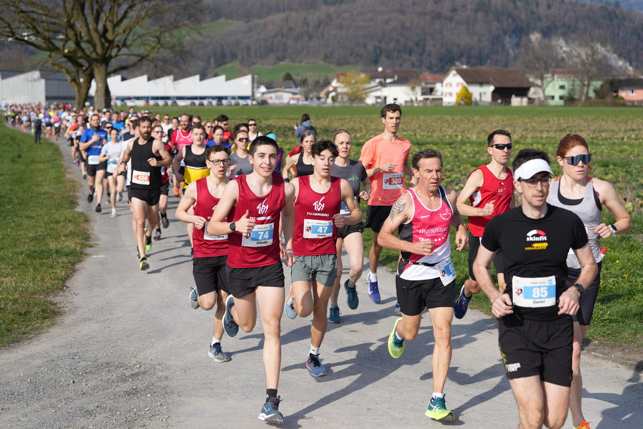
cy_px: 214
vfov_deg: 19.5
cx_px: 322
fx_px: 1250
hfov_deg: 28.8
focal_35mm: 70
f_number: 3.5
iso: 100
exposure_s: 1/1250
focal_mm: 70
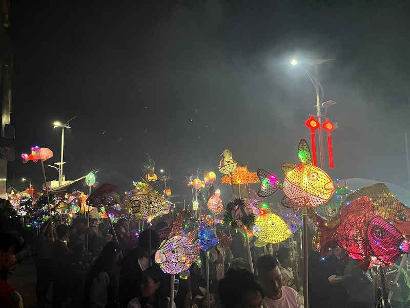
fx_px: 308
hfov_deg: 67.3
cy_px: 154
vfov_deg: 53.1
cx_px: 205
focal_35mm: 26
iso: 500
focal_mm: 5.1
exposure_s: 1/60
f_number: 1.6
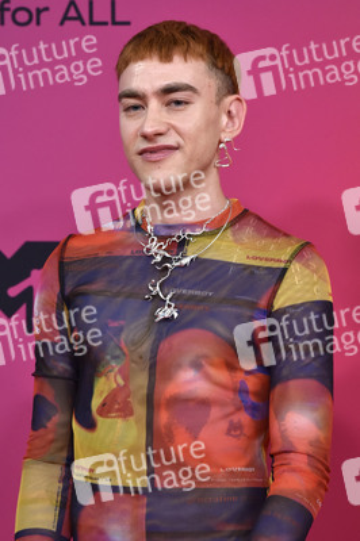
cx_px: 180
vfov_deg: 10.3
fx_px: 3005
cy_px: 270
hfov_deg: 6.9
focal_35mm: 200
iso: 2000
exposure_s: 1/250
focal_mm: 200
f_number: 5.6
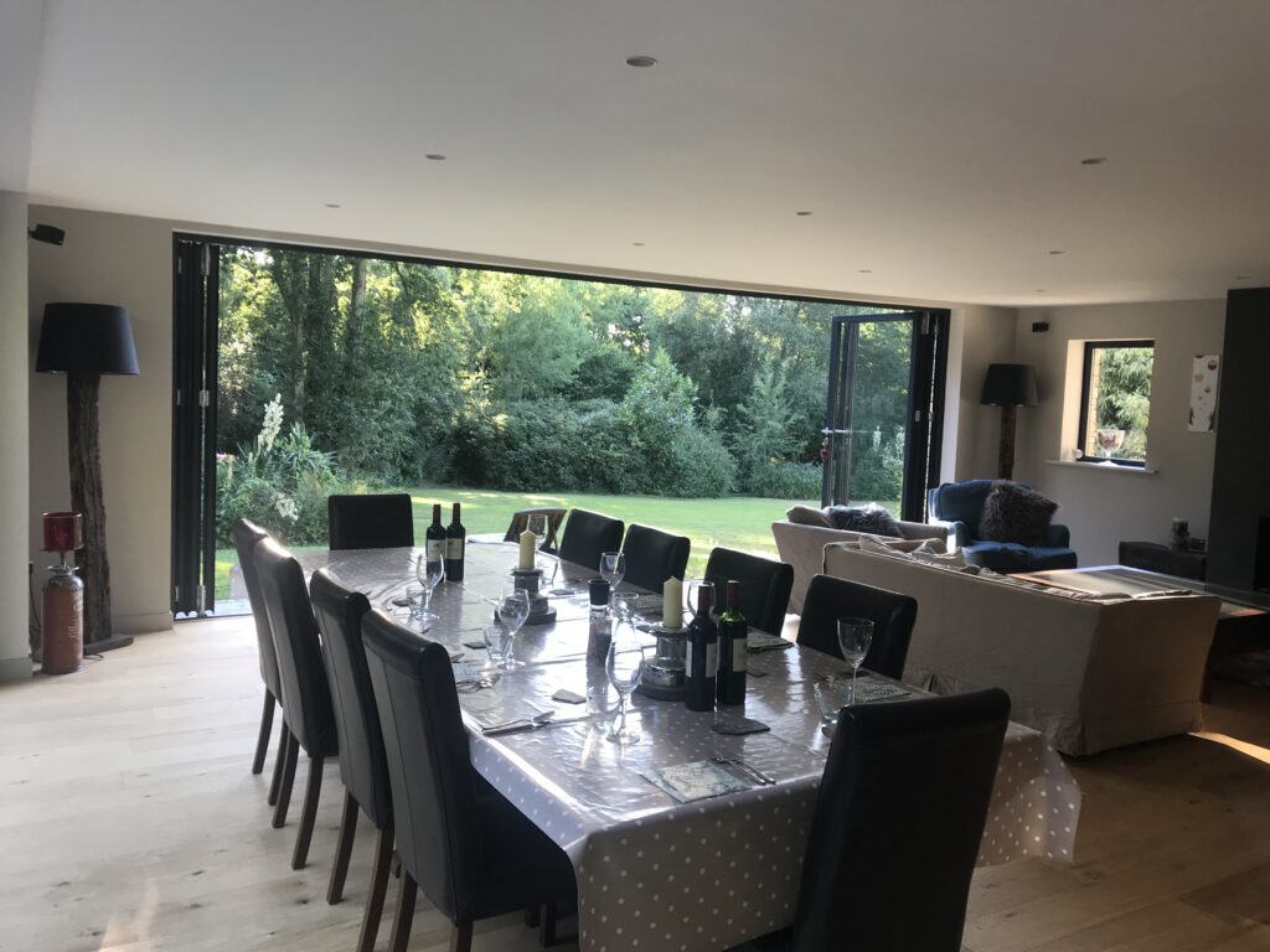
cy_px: 476
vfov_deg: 49.7
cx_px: 635
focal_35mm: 28
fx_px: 1027
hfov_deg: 63.4
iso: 25
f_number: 1.8
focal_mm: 3.99
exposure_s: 1/50
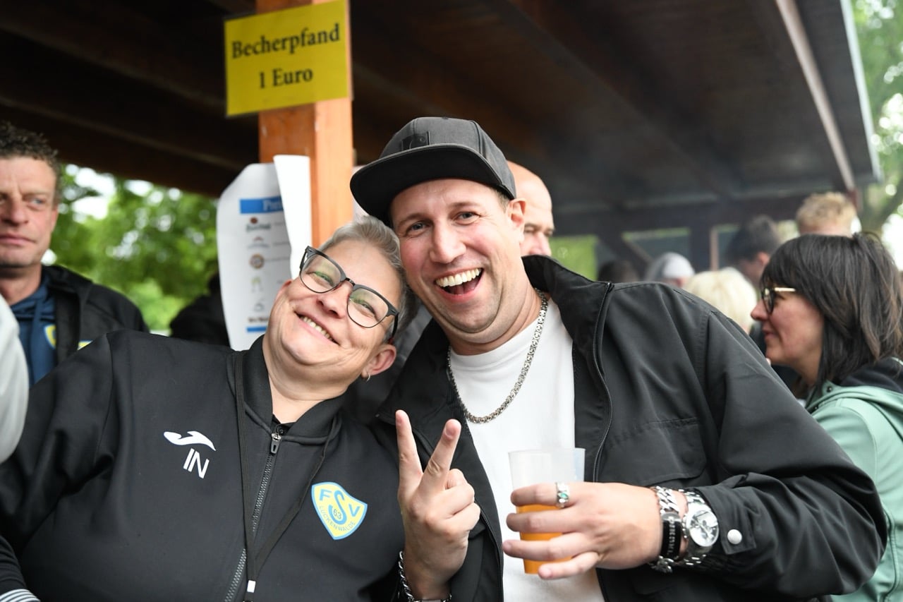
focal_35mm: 44
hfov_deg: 44.5
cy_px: 301
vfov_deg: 30.5
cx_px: 452
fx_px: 1103
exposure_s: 1/1000
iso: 2800
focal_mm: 44
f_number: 2.8
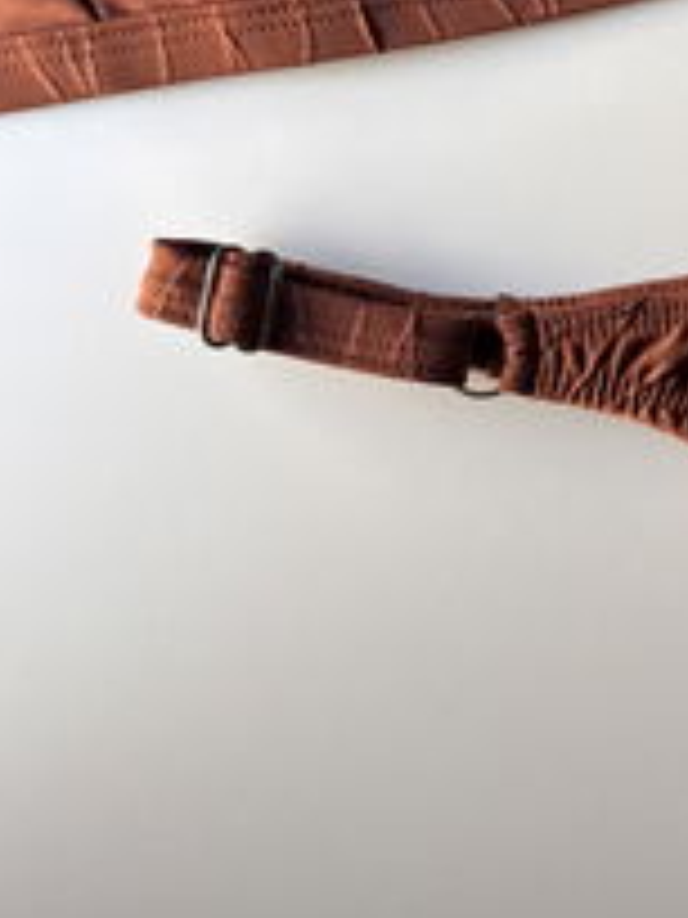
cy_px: 151
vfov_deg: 27.8
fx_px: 1802
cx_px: 823
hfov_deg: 20.3
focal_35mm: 68
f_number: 1.6
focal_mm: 5.96
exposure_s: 1/178
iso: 40
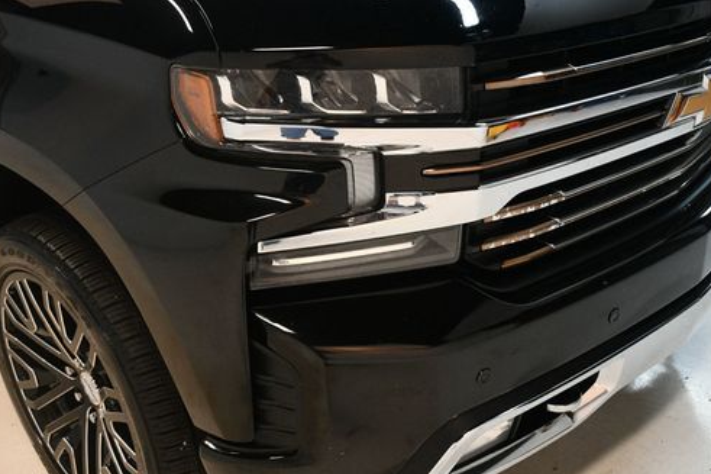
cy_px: 238
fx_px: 849
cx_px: 379
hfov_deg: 45.4
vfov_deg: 31.2
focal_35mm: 43
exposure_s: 1/125
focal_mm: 22
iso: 1600
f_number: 3.5
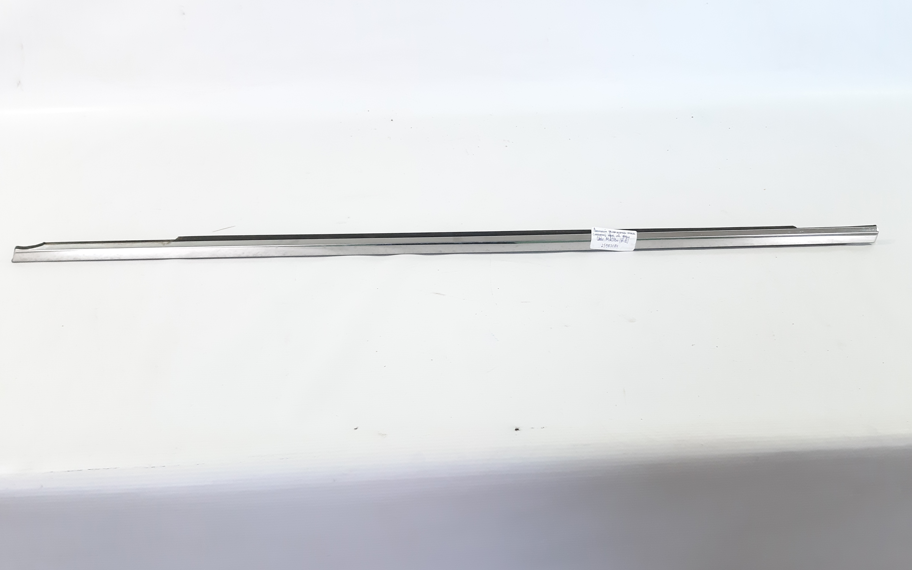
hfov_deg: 64.6
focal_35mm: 29
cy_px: 262
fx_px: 721
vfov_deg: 43.1
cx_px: 461
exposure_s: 1/50
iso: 160
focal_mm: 3.93
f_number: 1.7
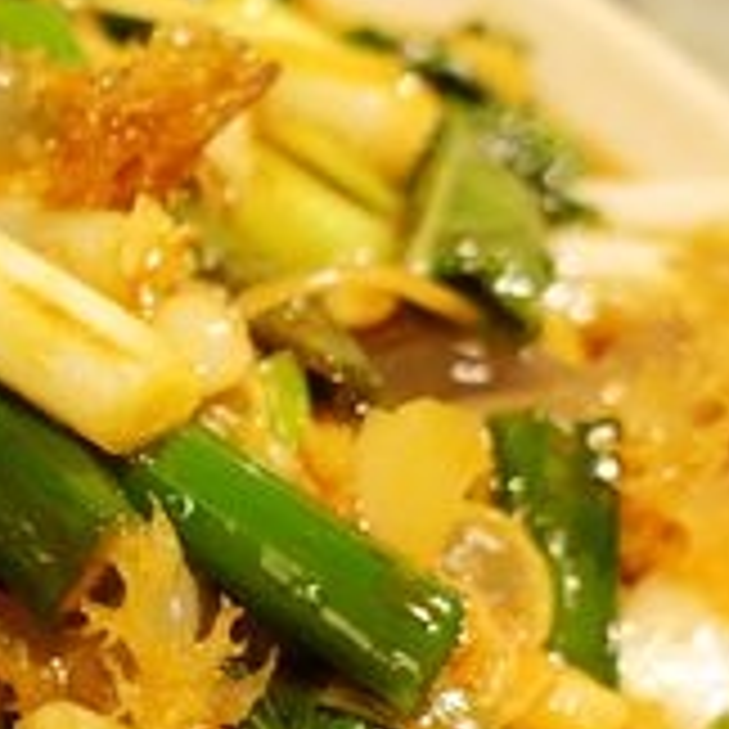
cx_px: -364
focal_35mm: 106
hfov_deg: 15.2
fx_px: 2526
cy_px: 646
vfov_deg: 16.2
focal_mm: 11.22
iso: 800
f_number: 2.5
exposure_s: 1/20
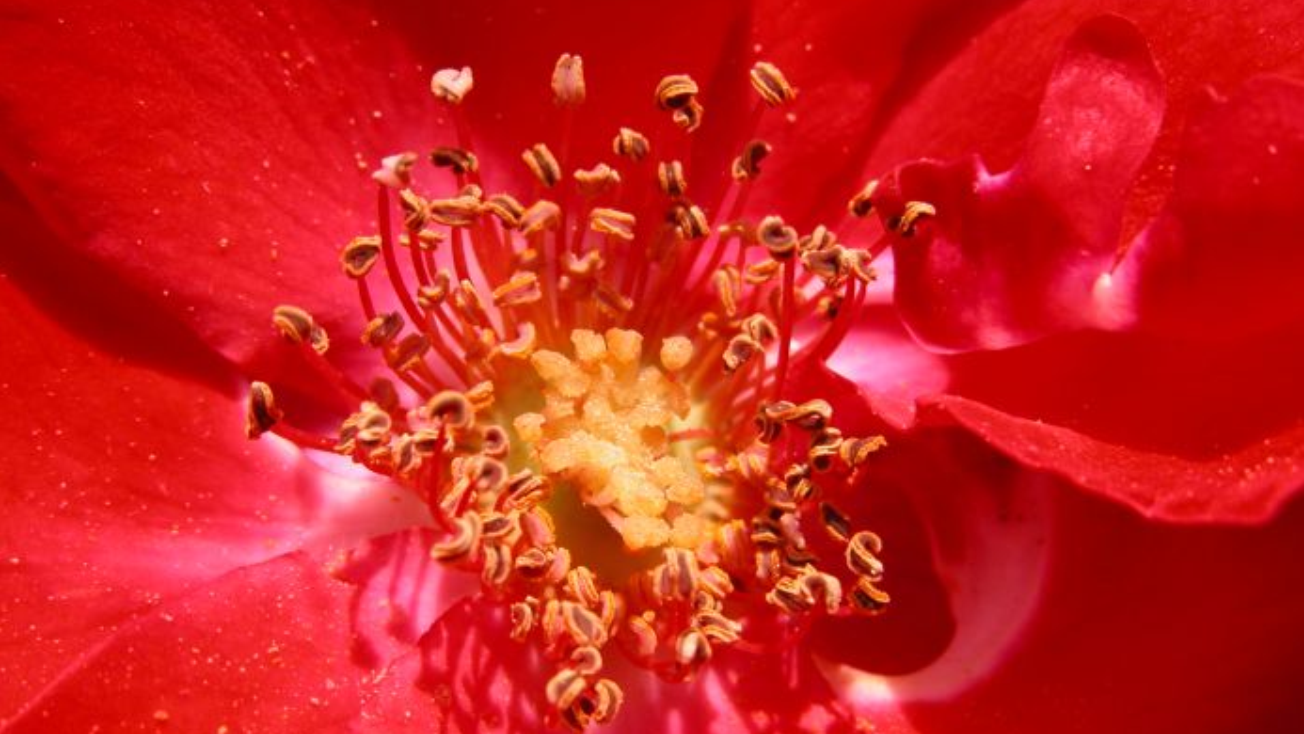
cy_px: 424
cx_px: 657
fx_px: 3804
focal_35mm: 110
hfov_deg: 19.5
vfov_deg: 11.0
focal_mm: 25.4
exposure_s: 1/216
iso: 100
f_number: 7.3
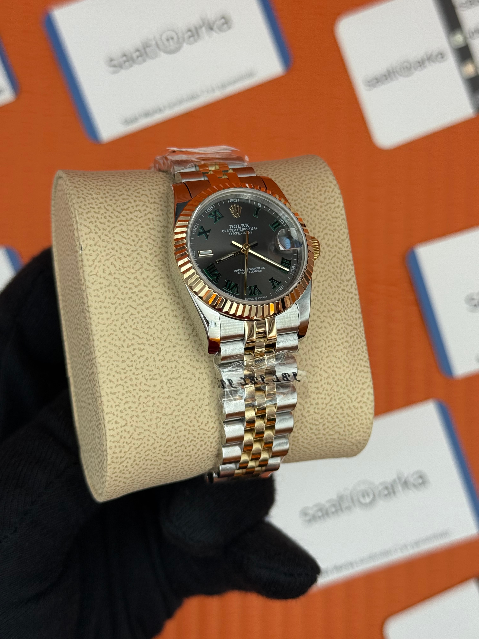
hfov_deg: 30.3
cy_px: 320
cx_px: 240
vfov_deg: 39.7
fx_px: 886
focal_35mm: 48
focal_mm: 6.76
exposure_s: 1/828
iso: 64
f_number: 1.78
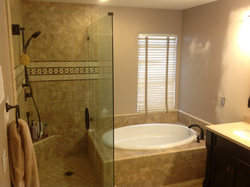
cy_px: 94
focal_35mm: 35
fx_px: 252
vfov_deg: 40.6
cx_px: 125
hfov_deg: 52.7
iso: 80
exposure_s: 1/15
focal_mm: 4.28
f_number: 2.4
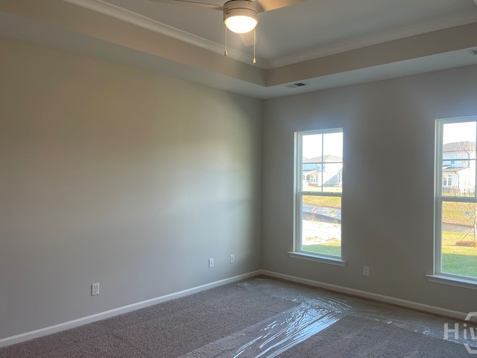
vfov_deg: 51.4
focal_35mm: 27
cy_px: 178
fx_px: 372
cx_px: 256
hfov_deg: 65.2
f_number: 1.6
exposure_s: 1/120
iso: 64
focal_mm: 5.1
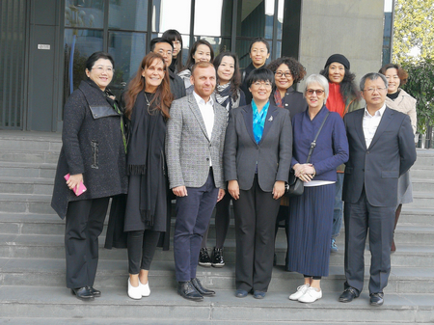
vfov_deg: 29.1
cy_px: 162
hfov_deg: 38.2
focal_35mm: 50
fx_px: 627
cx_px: 217
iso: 50
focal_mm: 3.95
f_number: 1.8
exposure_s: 1/204
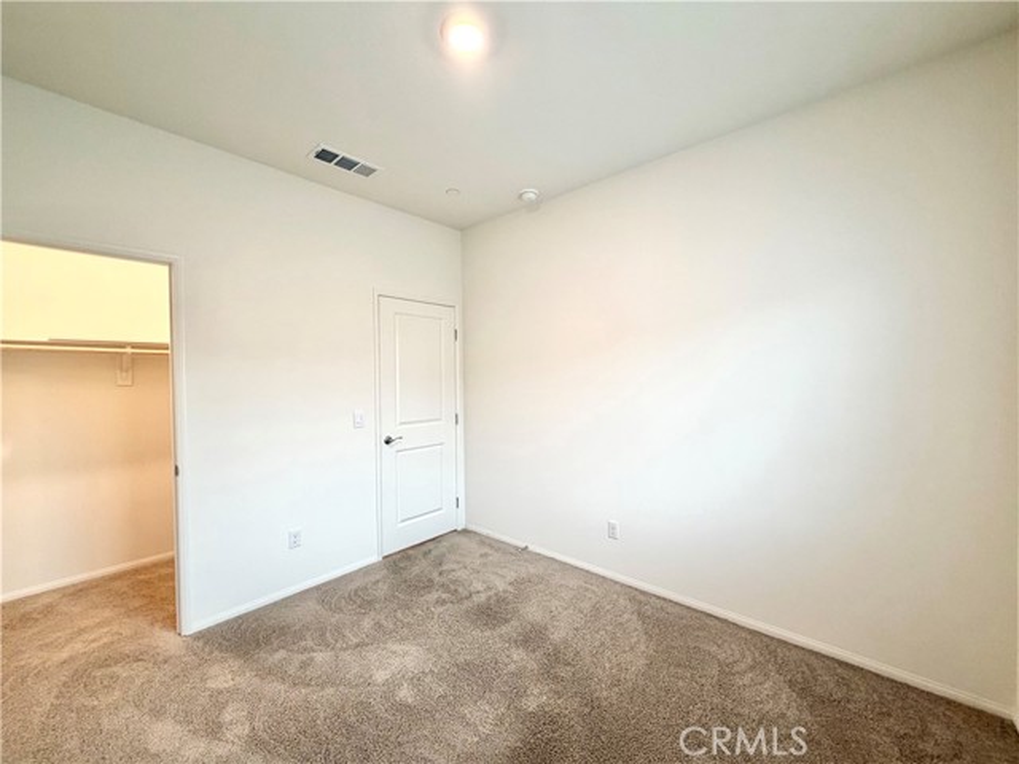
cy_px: 382
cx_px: 510
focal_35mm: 14
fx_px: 412
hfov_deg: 102.1
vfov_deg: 85.7
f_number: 2.2
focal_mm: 2.22
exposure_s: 1/60
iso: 160
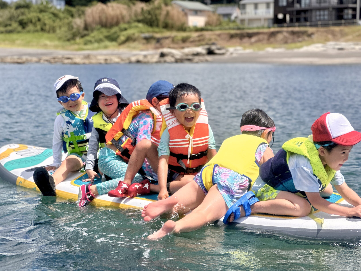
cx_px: 182
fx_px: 813
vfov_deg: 18.9
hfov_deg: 25.0
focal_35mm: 78
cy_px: 136
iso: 32
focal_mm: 9
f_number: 2.8
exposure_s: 1/1143
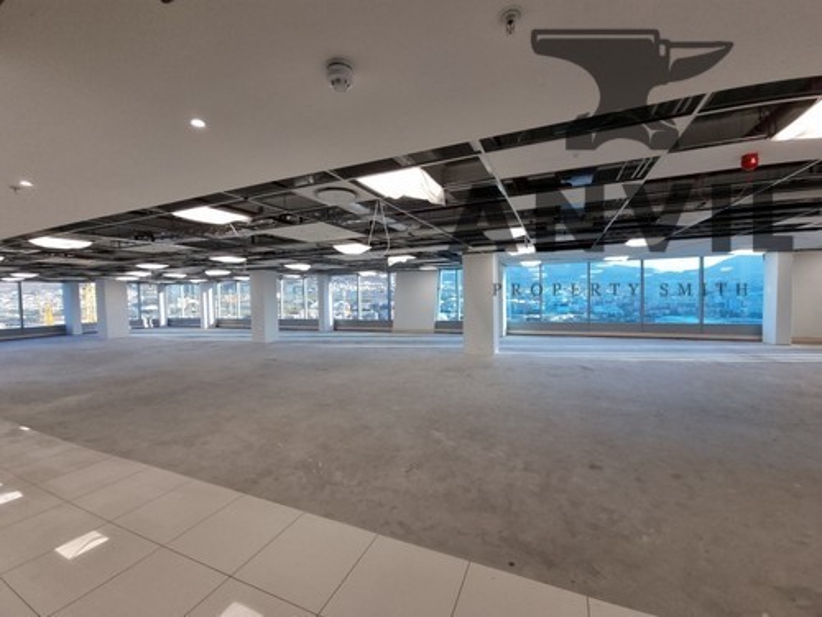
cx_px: 411
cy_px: 308
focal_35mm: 13
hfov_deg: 106.2
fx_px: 309
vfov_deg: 89.9
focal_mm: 2.2
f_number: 2.2
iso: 80
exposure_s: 1/100
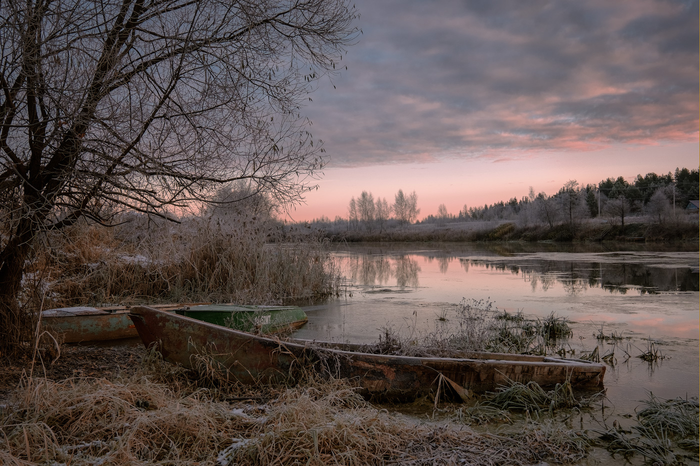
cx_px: 350
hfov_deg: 53.1
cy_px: 233
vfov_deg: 36.9
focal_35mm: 36
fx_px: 700
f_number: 11
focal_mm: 24
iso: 400
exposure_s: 1/70
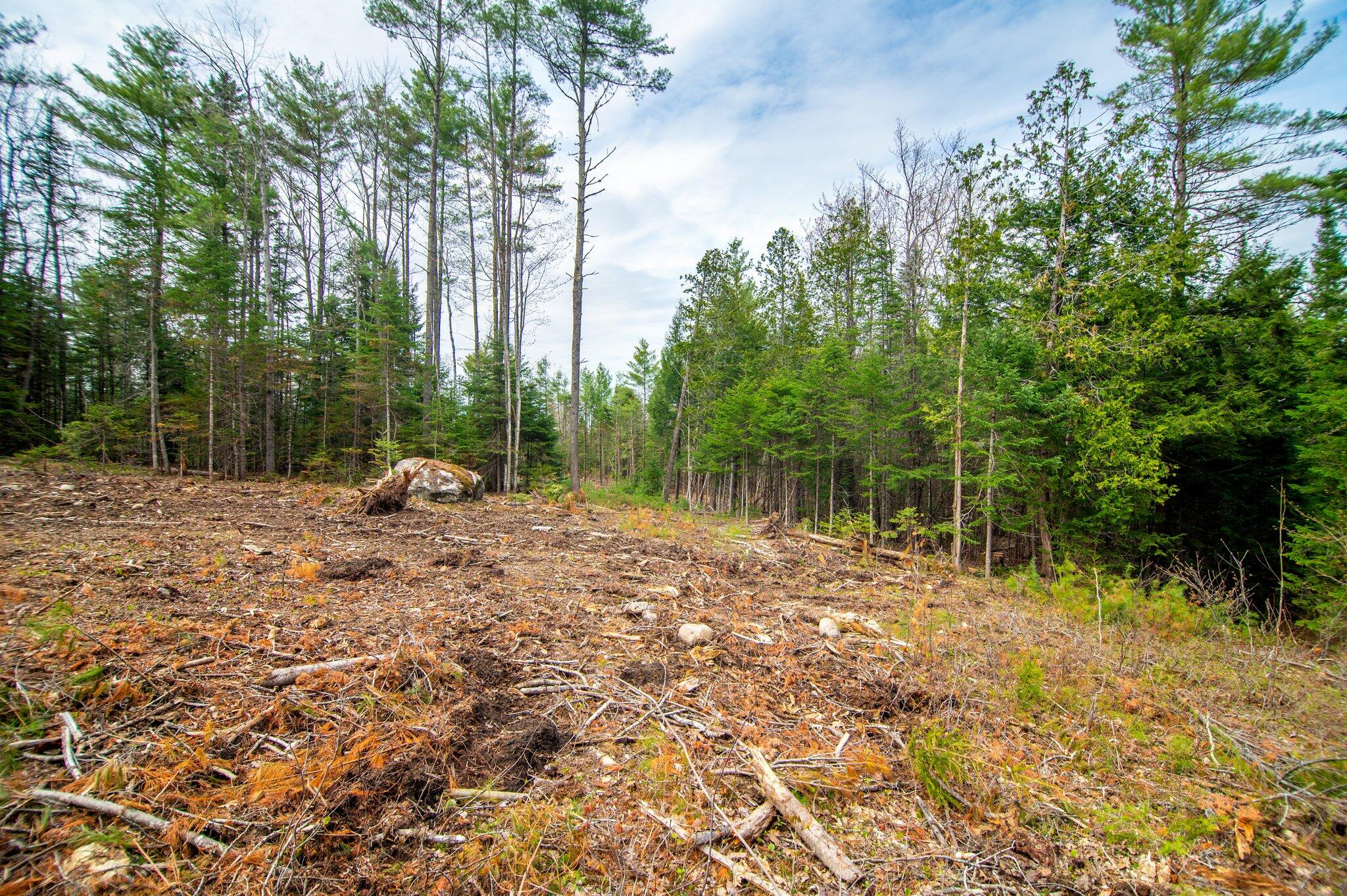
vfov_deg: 73.7
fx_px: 598
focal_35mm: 16
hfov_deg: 96.8
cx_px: 674
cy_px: 448
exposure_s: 1/200
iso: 100
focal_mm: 16
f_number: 9
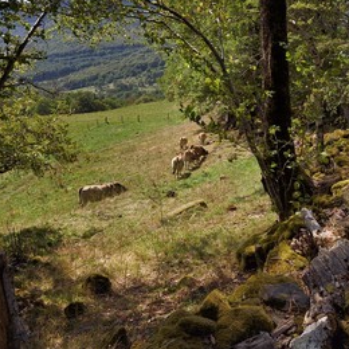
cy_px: 165
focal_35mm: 33
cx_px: 232
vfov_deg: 49.7
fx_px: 376
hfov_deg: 48.9
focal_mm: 24
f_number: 11
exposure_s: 1/250
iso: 200
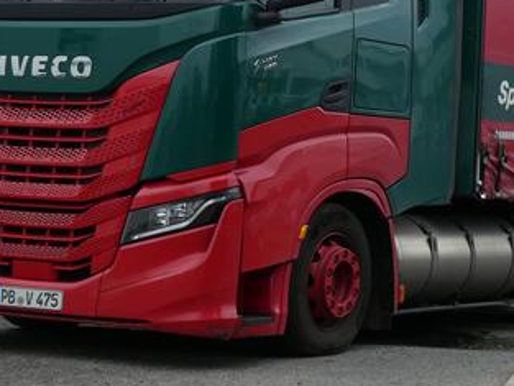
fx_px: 1783
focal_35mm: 120
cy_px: -5
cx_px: 415
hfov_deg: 16.3
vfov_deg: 12.2
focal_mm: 8.4
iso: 80
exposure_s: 1/200
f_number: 4
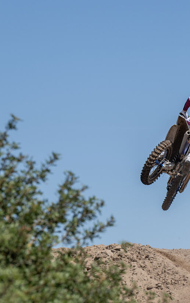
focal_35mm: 284
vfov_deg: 7.4
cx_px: 157
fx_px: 2352
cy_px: 152
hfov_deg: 4.6
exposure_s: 1/2000
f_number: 6.3
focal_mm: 185
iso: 200
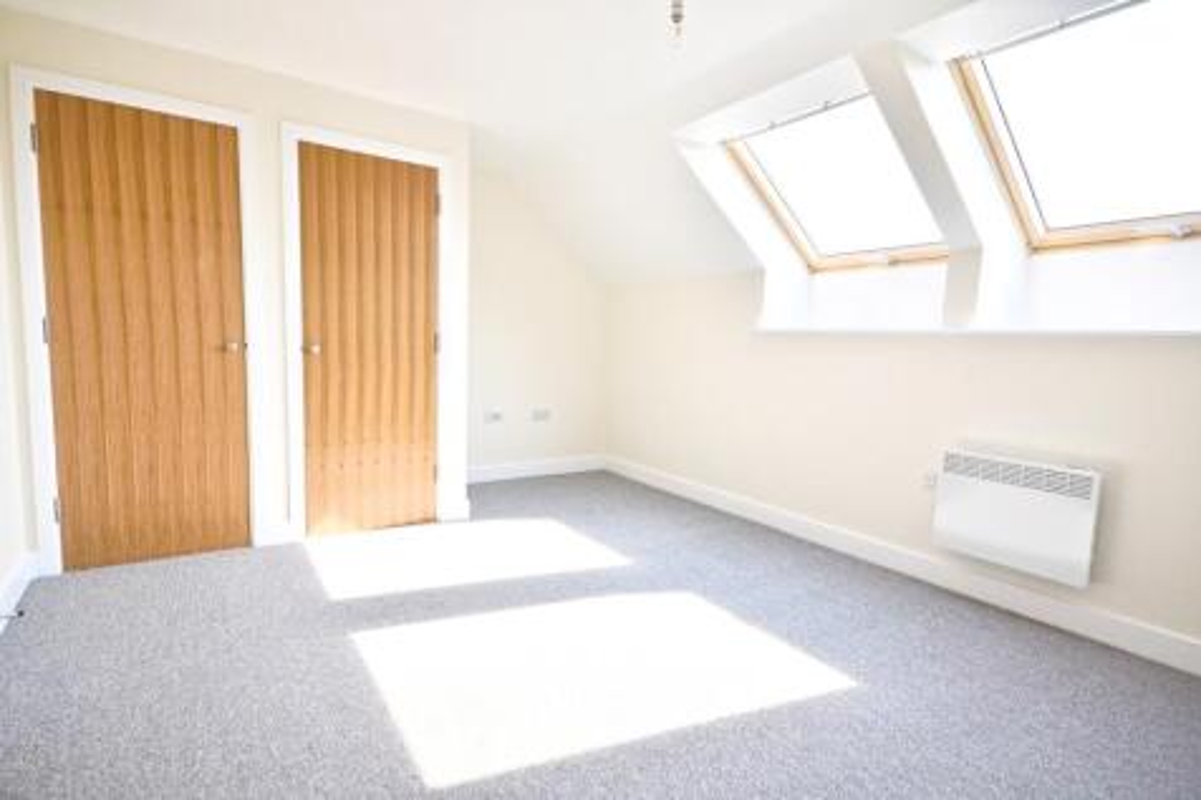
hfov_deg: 90.0
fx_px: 600
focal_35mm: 18
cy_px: 400
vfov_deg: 67.3
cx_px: 600
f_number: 10
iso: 280
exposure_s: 1/250
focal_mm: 12
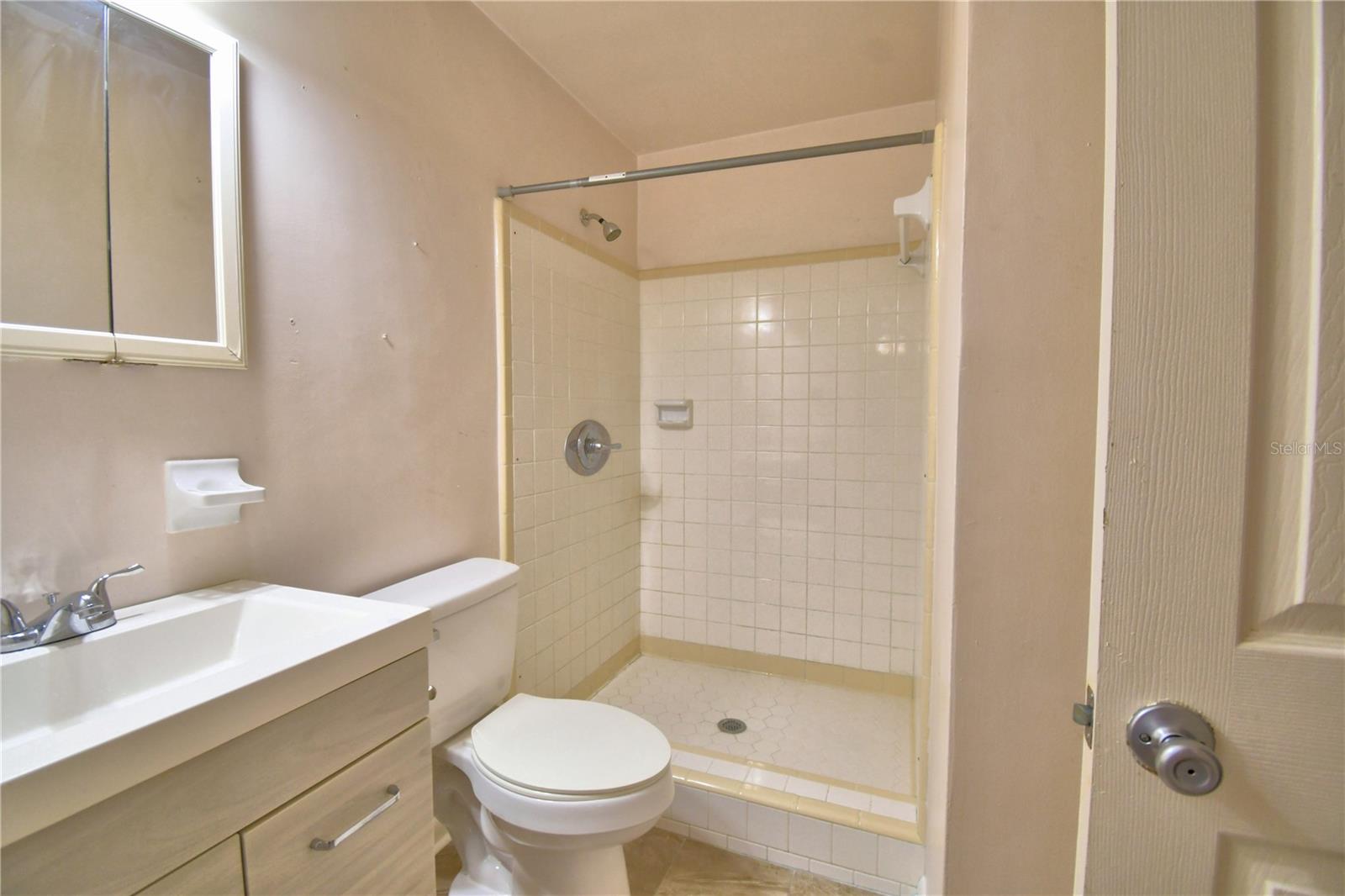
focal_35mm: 15
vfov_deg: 77.3
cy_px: 448
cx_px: 672
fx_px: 560
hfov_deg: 100.4
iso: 400
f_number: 4.5
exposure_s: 1/30
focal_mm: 10
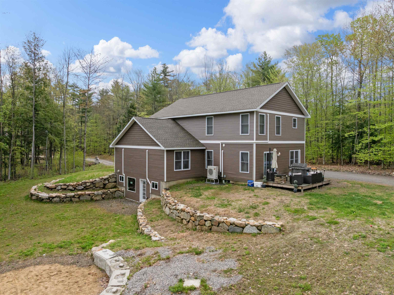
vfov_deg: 56.8
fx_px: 273
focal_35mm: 24
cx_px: 197
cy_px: 148
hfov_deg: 71.6
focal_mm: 12.29
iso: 380
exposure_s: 1/6400
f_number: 2.8
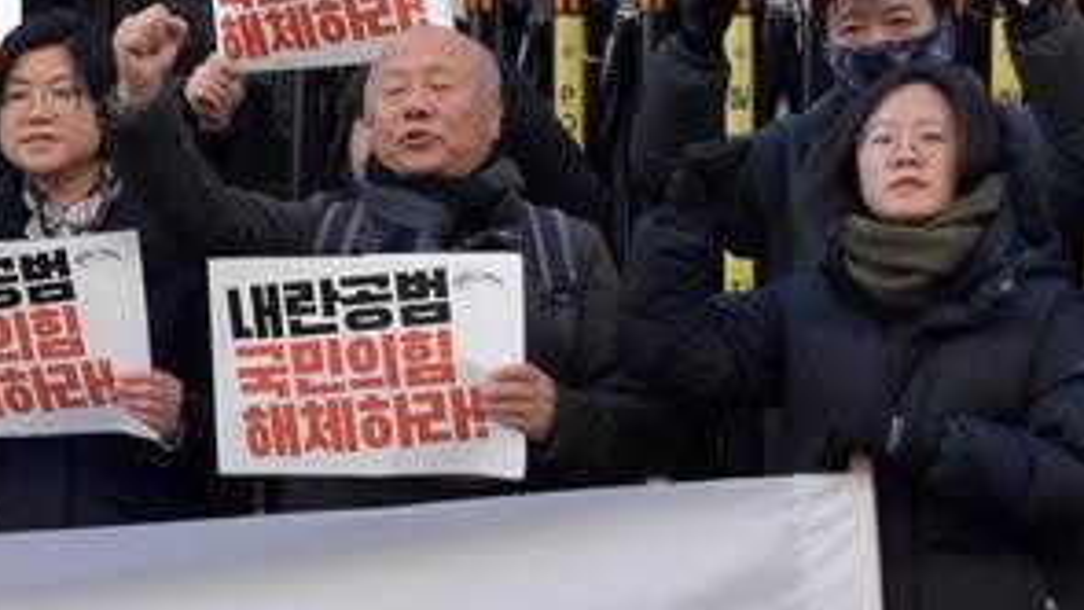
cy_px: 46
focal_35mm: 142
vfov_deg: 8.5
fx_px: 4082
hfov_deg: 14.5
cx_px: -323
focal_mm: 26
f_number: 8
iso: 800
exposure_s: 1/400
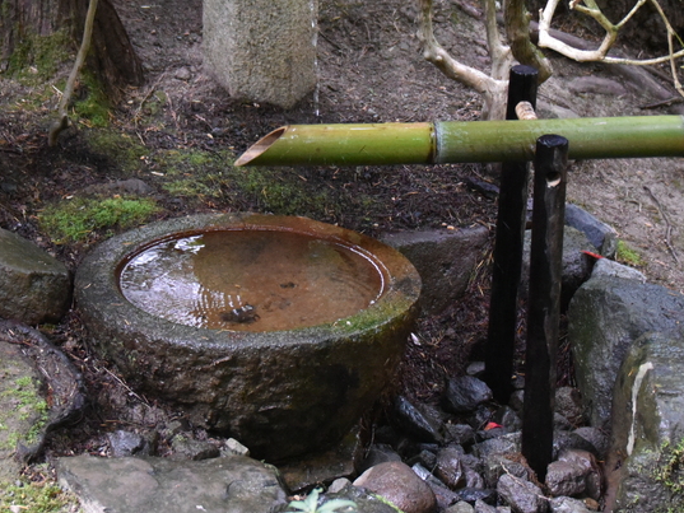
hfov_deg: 15.6
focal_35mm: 126
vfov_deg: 11.7
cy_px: 132
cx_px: 366
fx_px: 2490
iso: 5600
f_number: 4.5
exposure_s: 1/125
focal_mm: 55
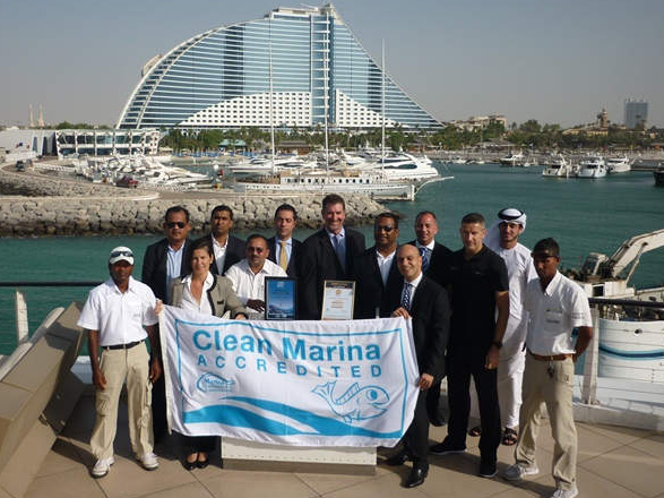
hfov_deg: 51.3
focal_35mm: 36
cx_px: 318
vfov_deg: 39.6
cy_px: 229
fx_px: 690
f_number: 8
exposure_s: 1/400
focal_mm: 5.5
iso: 80
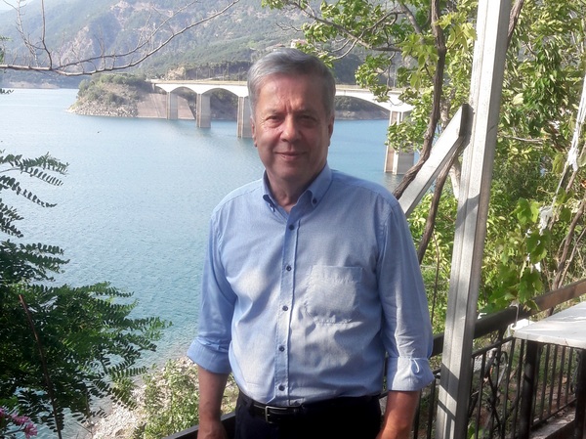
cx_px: 293
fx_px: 474
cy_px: 220
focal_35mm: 28
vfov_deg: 49.7
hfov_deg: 63.5
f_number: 1.9
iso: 40
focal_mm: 3.7
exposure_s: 1/318
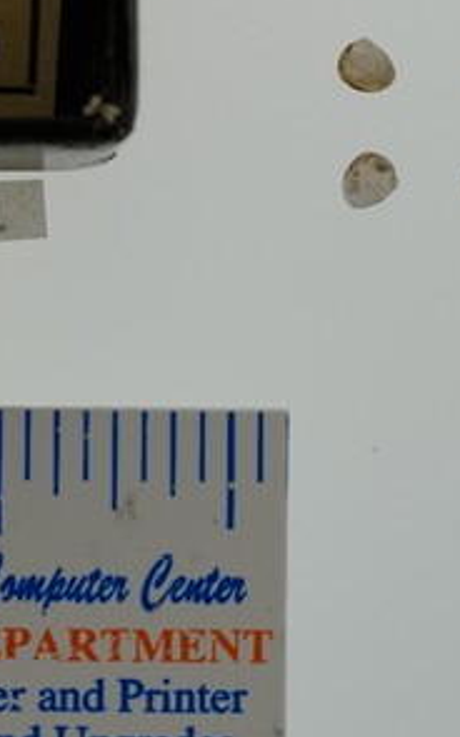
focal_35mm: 249
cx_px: -128
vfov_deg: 8.4
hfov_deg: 5.2
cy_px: 241
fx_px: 5002
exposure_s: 1/160
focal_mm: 60
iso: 100
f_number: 10
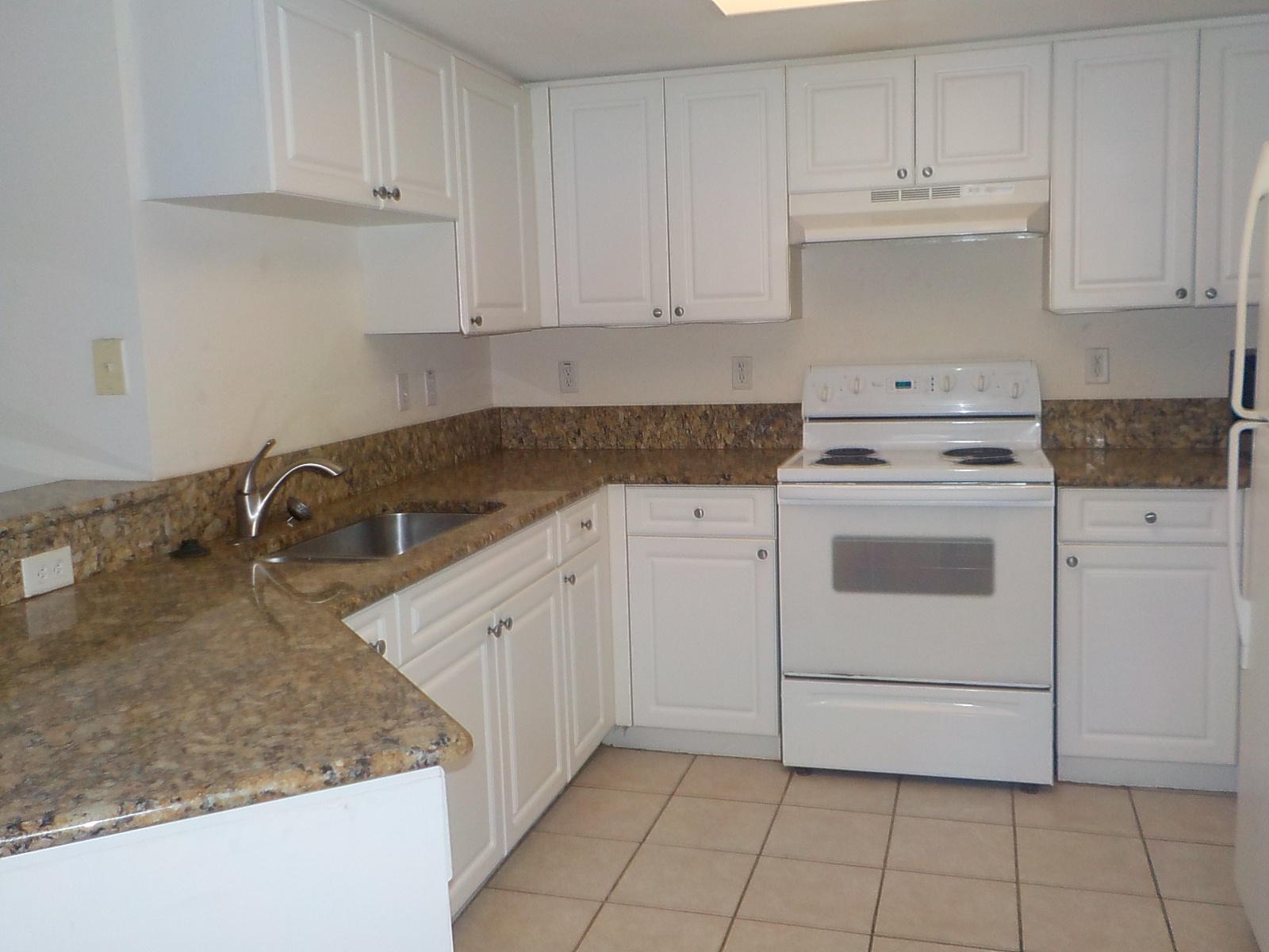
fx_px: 1100
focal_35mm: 30
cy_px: 476
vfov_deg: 46.8
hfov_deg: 60.0
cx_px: 634
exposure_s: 1/30
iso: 200
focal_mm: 4.1
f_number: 3.3
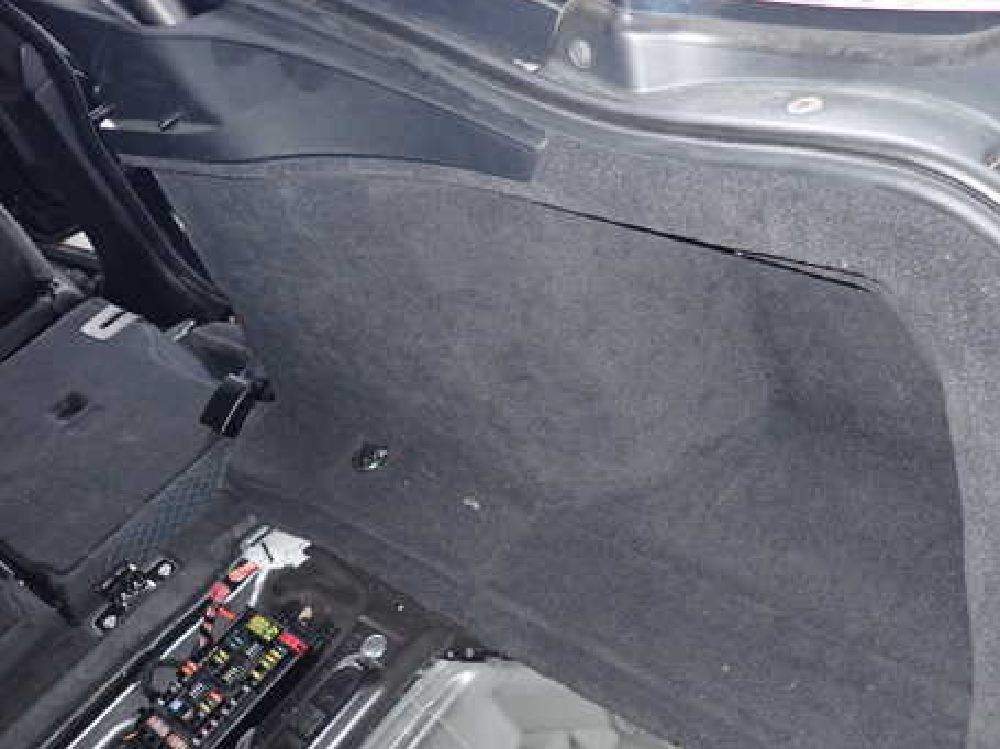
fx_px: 953
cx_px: 607
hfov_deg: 54.9
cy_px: 384
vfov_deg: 42.9
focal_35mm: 33
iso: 500
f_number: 2
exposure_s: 1/125
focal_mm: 4.5
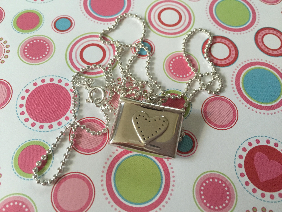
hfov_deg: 61.7
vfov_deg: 48.2
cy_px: 106
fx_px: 236
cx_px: 141
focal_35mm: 29
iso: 200
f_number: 2.2
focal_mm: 4.15
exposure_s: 1/30
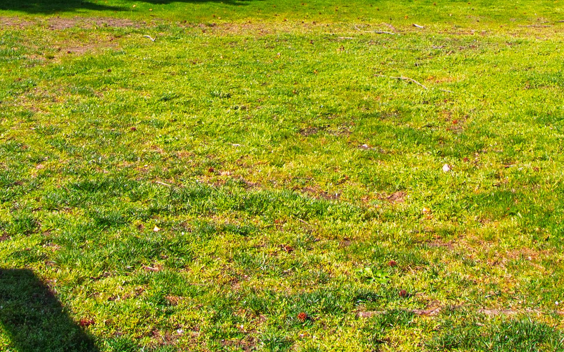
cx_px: 372
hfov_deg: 33.7
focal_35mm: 60
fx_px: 922
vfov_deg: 18.3
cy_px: -225
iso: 100
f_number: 8
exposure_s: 1/80
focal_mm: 10
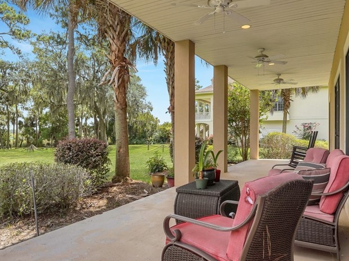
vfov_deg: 51.3
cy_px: 135
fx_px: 272
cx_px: 179
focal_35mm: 27
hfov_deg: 65.3
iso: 320
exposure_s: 1/400
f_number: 9
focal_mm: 16
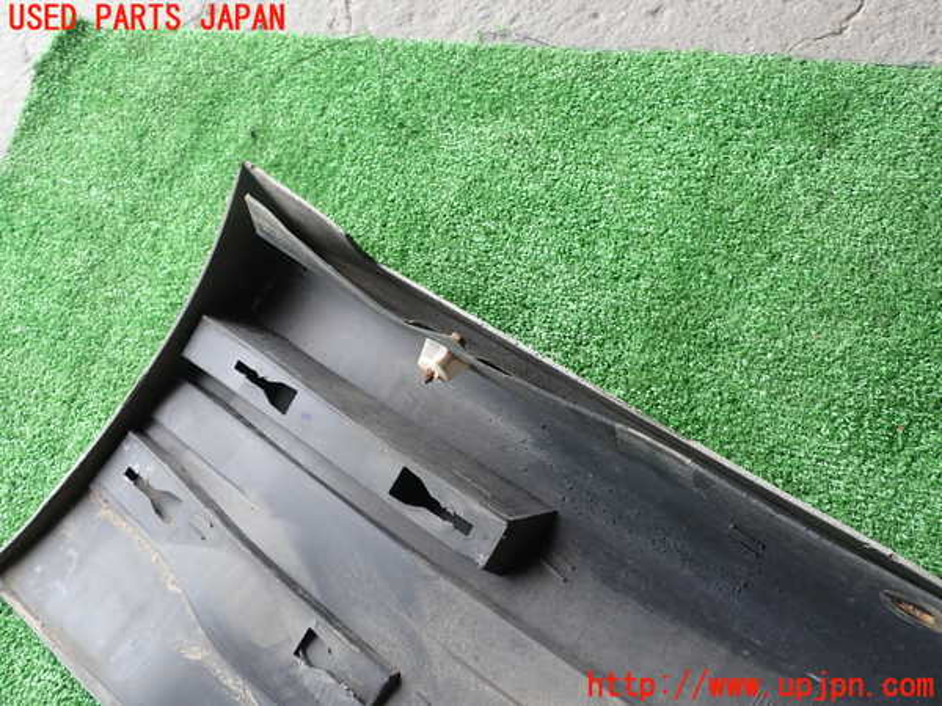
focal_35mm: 30
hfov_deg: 60.0
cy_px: 353
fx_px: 816
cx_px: 471
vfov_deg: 46.8
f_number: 3.2
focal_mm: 5.4
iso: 100
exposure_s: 1/80
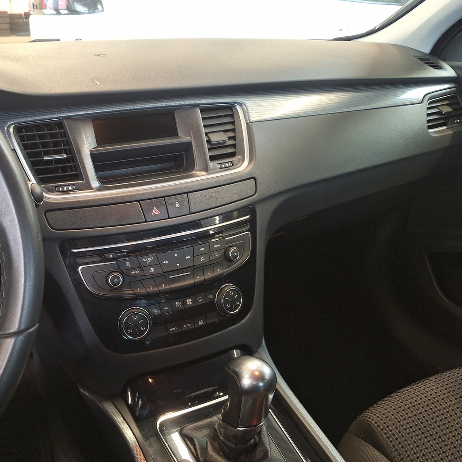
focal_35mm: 28
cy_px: 232
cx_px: 156
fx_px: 423
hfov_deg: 56.1
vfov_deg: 57.3
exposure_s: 1/33
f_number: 1.8
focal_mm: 5.54
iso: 200
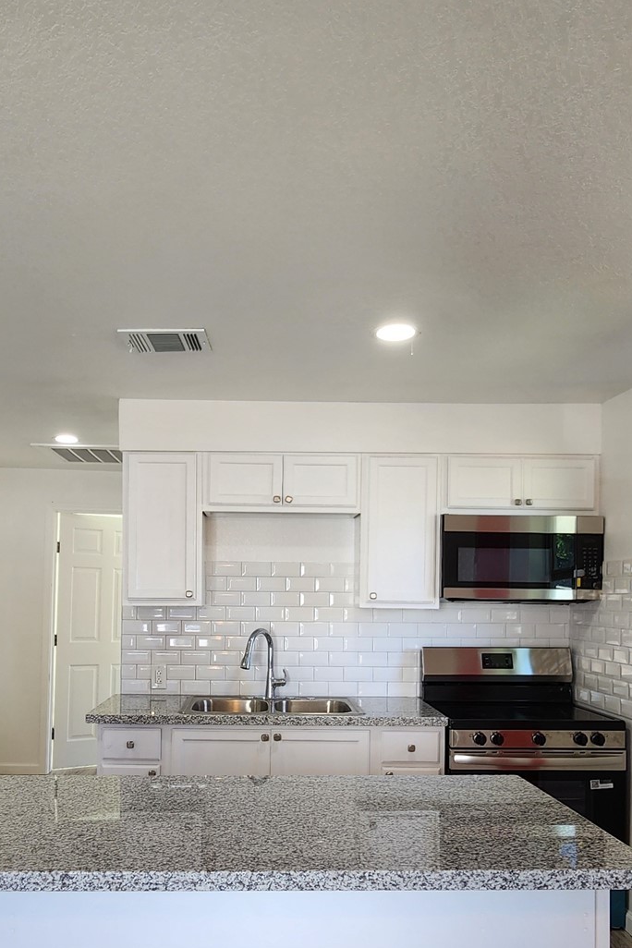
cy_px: 589
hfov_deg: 47.7
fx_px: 711
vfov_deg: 66.4
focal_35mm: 27
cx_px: 259
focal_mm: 2.2
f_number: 2.2
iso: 80
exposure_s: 1/60
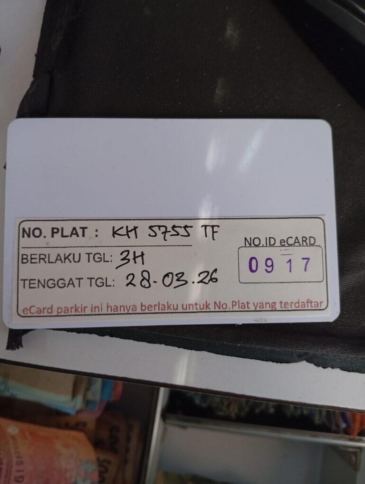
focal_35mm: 27
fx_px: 379
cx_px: 182
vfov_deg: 65.2
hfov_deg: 51.5
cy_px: 242
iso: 114
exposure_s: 1/50
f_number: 1.8
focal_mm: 3.98
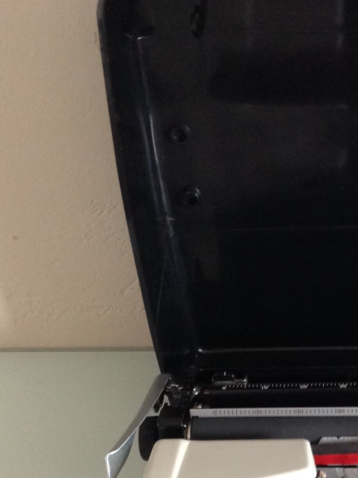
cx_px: 372
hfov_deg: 18.3
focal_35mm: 78
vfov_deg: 24.6
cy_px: 394
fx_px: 1078
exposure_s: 1/15
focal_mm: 4.28
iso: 200
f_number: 2.4
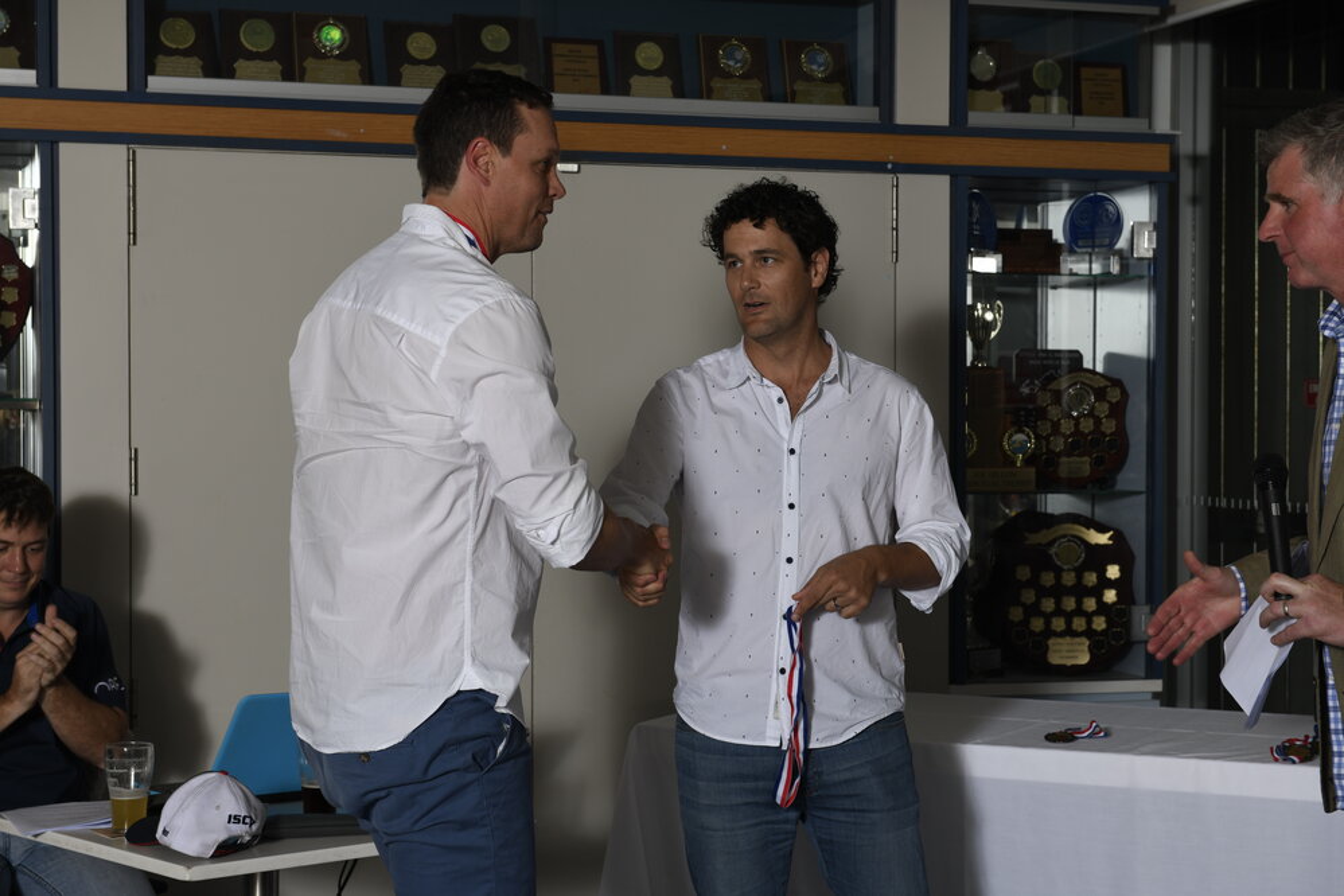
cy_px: 448
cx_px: 672
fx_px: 2464
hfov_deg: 30.5
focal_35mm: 66
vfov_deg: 20.6
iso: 320
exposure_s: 1/125
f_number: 9
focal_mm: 66
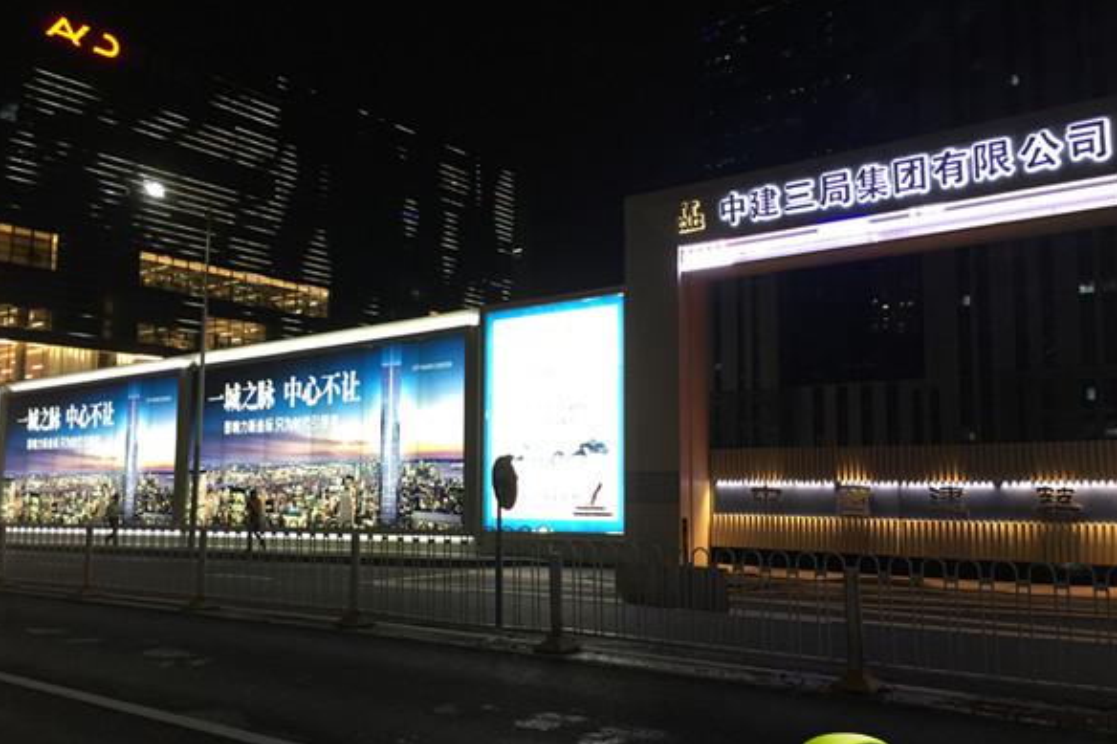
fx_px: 962
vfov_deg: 42.2
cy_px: 411
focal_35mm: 31
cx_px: 564
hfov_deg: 60.3
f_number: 2.2
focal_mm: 4.15
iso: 50
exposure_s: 1/17
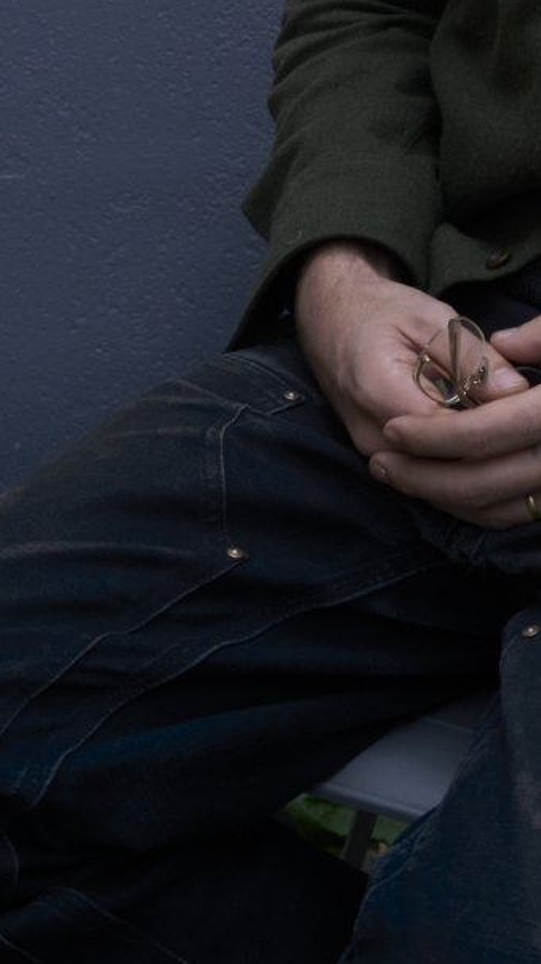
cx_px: 560
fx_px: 2988
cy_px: -495
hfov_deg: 10.3
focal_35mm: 117
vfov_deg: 16.6
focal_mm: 35
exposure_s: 1/100
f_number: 5.6
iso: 400
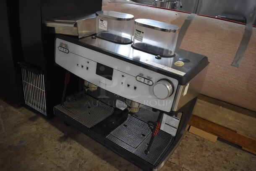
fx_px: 192
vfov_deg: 48.0
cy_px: 86
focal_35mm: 27
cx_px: 128
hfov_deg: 67.3
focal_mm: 18
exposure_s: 1/125
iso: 2000
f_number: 3.5
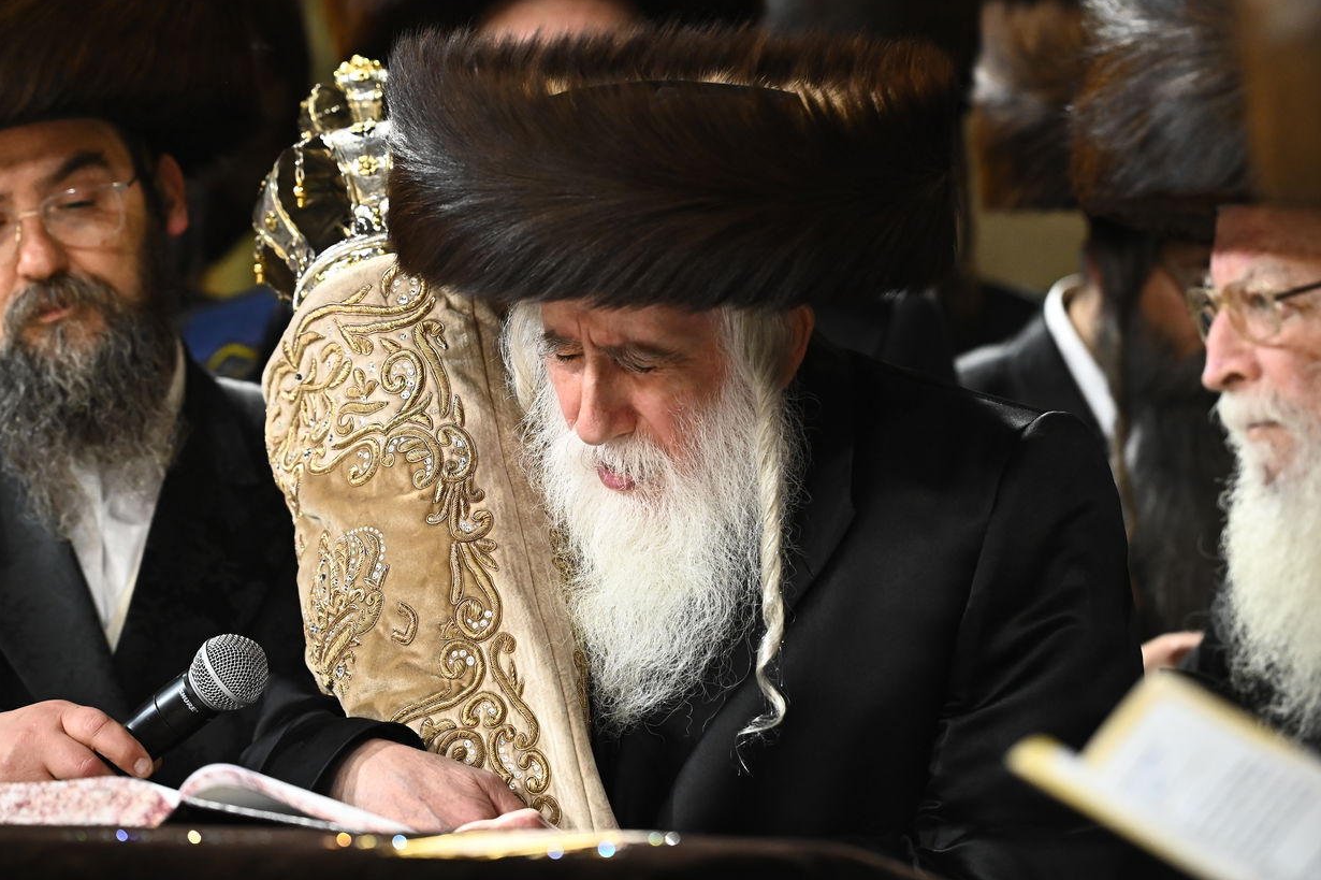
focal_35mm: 165
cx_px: 578
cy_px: 385
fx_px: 6052
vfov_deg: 8.3
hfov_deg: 12.5
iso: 3200
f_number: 4
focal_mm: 145
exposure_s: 1/200
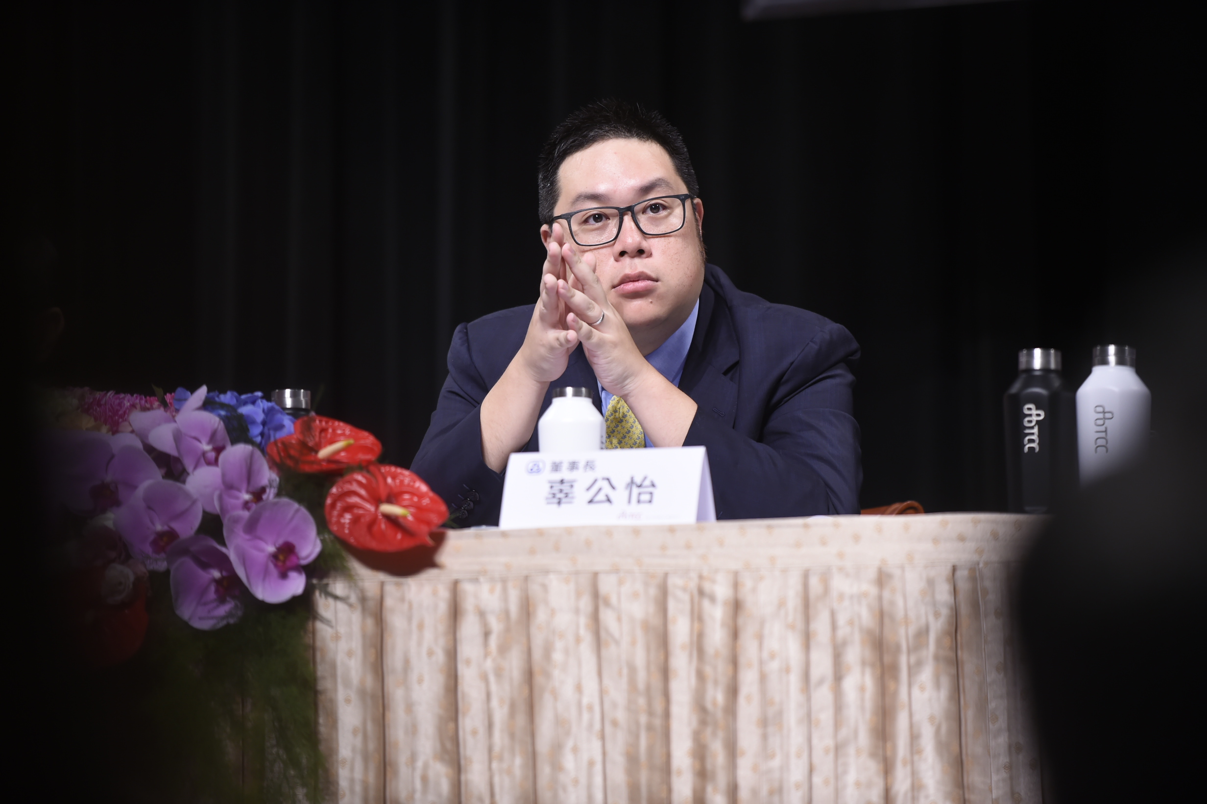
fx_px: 6702
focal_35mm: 200
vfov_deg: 6.9
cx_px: 604
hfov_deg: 10.3
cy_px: 402
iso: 1000
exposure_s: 1/320
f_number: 4
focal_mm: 200
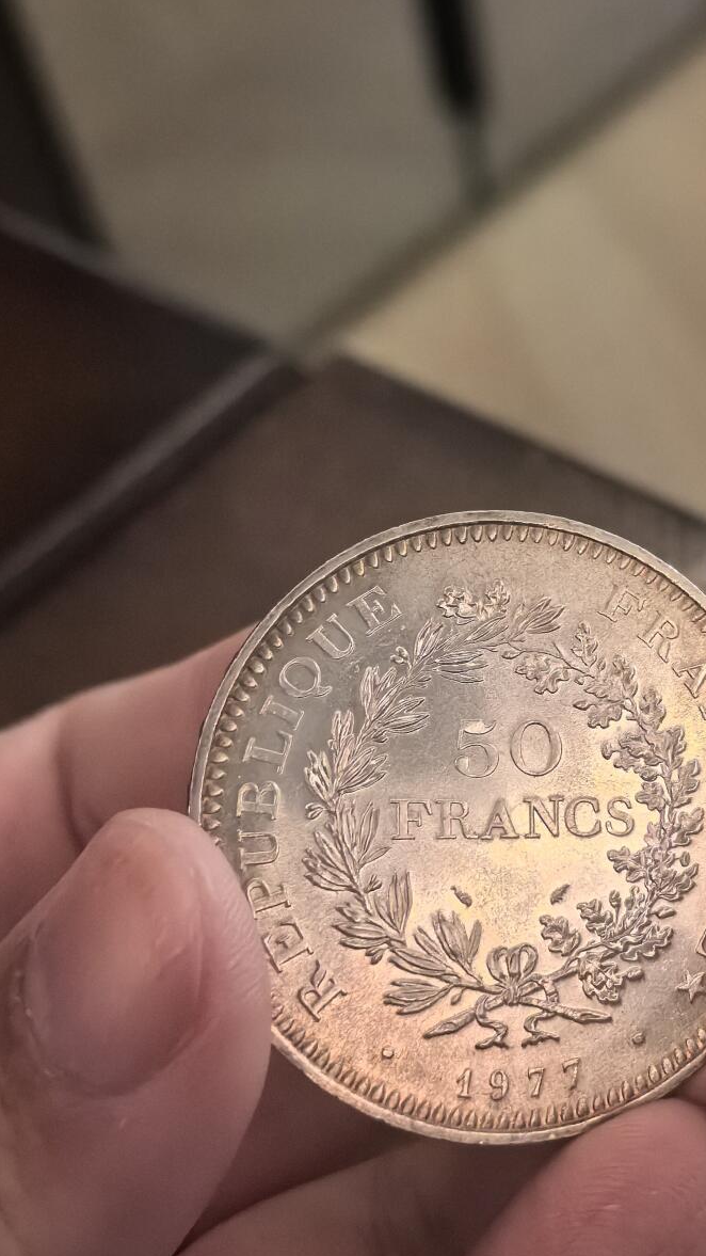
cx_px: 530
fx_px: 1498
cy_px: 616
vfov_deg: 45.5
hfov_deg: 26.2
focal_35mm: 45
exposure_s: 1/386
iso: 6400
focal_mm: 5.75
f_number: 2
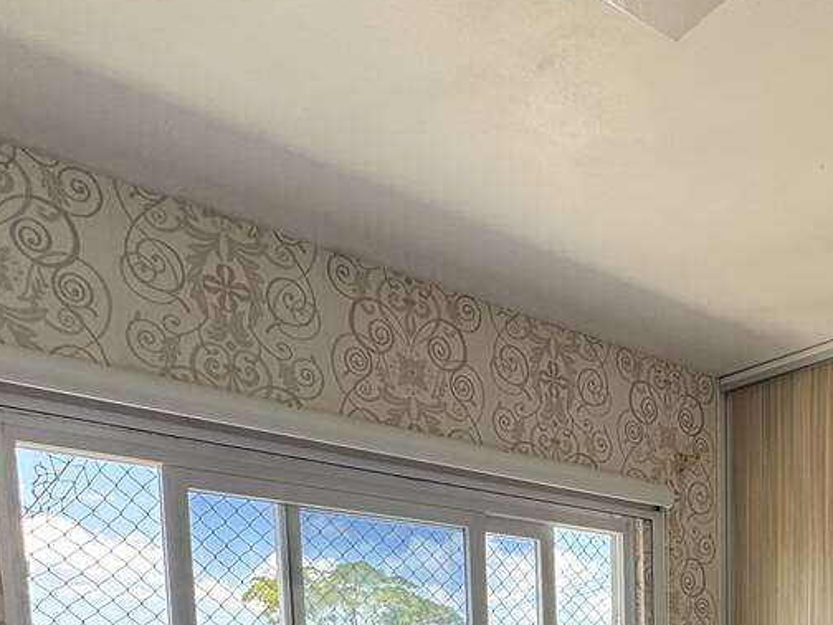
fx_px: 963
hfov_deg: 42.6
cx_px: 760
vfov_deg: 29.1
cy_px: 815
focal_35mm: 40
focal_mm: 2.22
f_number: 2.2
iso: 40
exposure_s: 1/129
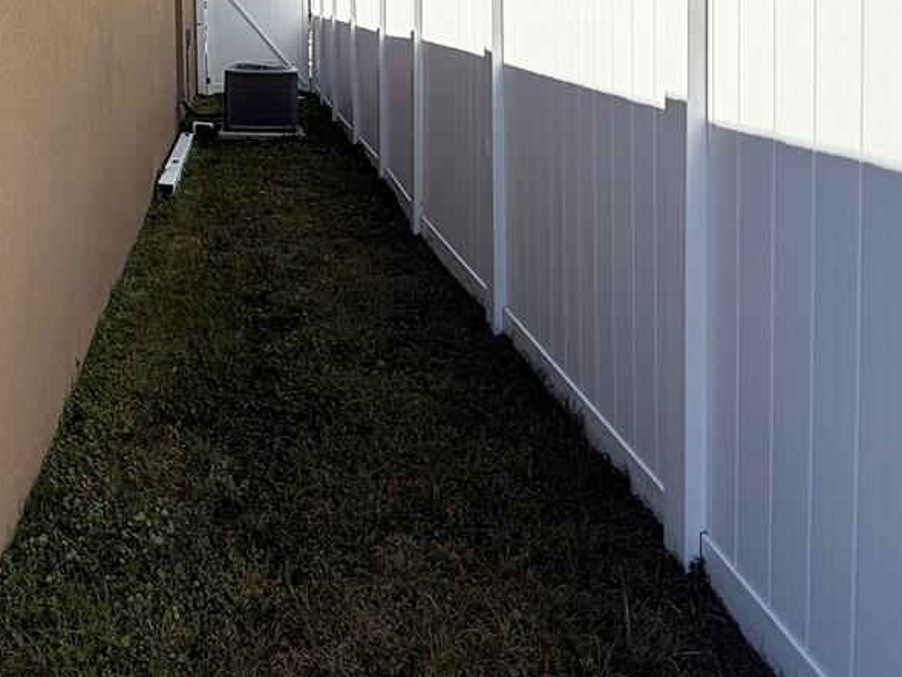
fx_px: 990
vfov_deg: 35.2
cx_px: 210
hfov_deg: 46.9
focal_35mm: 38
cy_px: 46
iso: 50
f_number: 2.2
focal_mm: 2.22
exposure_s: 1/2410
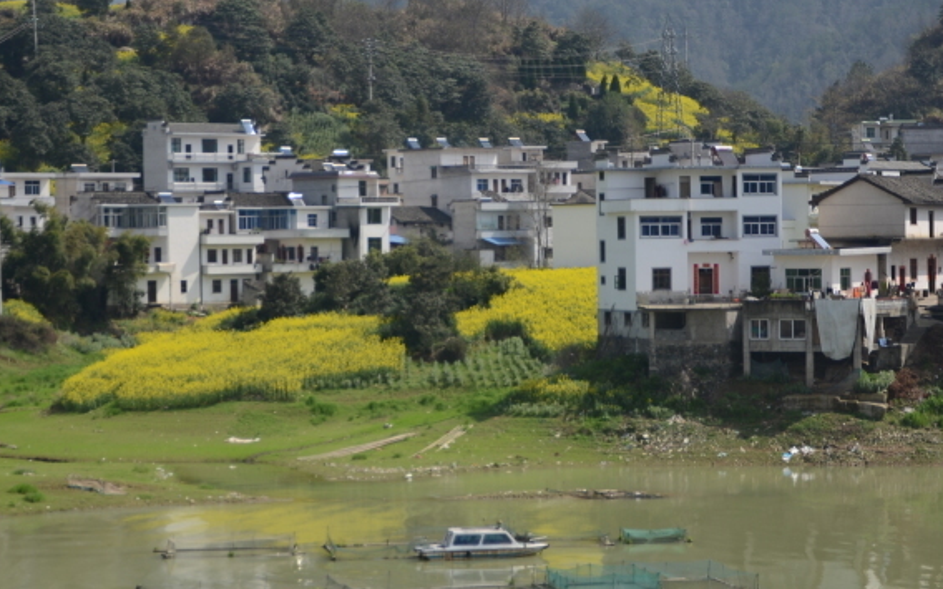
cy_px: 302
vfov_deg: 11.9
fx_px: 2827
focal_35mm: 110
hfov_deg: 18.9
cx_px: 493
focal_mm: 40
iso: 100
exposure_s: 1/800
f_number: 4.5
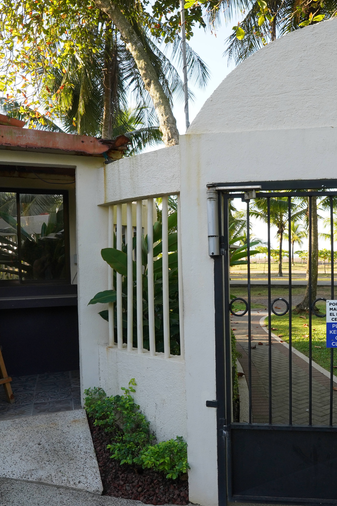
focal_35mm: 29
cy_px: 269
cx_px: 251
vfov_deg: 63.6
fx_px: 407
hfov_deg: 43.6
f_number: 10
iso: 400
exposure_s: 1/80
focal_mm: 18
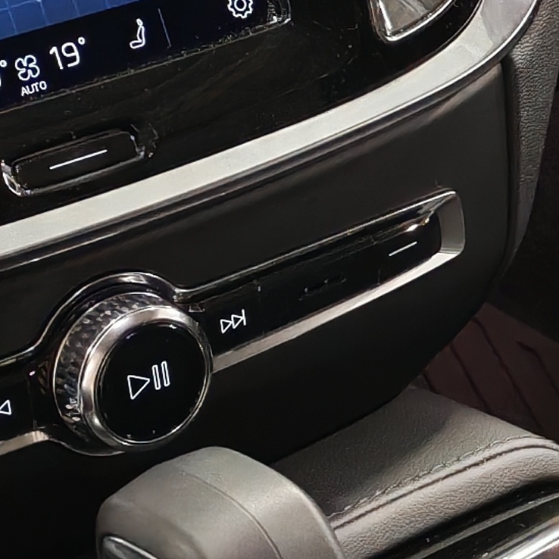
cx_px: 801
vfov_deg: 11.1
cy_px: 204
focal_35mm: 157
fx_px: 2868
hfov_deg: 10.8
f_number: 1.9
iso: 2000
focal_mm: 6.12
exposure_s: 1/50
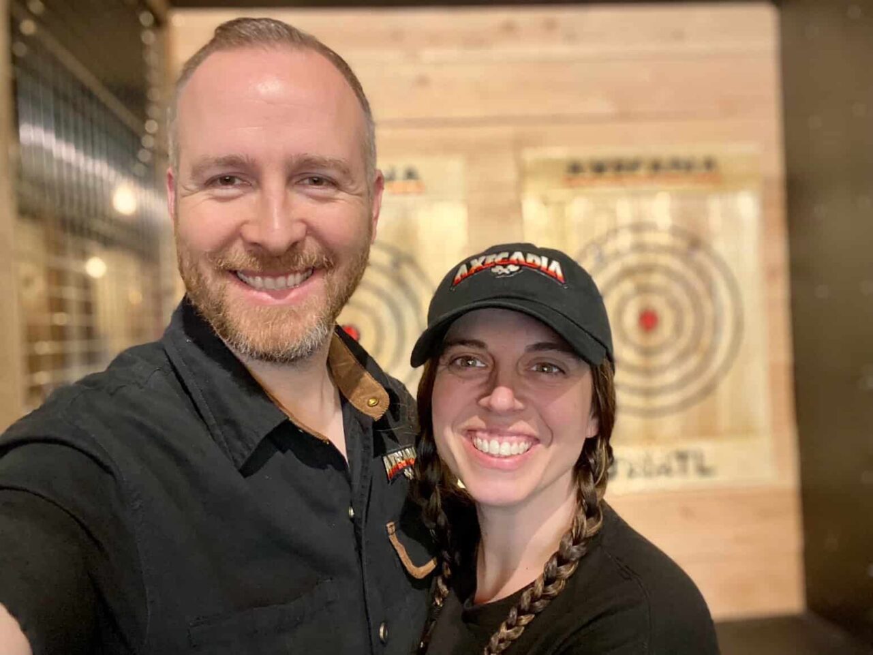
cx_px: 436
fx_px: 757
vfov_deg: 46.8
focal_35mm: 30
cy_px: 328
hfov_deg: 60.0
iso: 400
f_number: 2.2
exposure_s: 1/40
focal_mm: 2.7
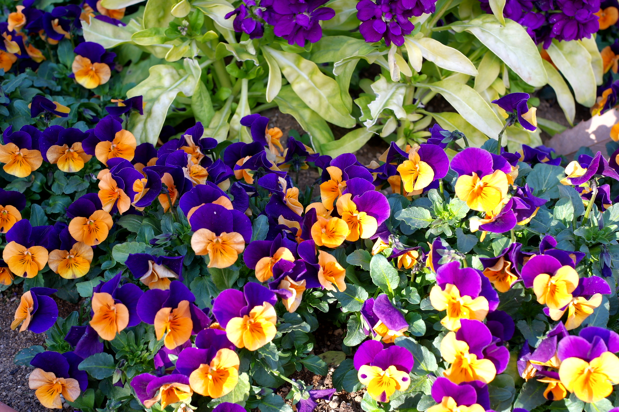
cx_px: 310
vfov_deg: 29.2
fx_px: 790
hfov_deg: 42.8
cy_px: 206
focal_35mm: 46
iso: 200
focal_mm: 30
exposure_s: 1/60
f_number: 5.6
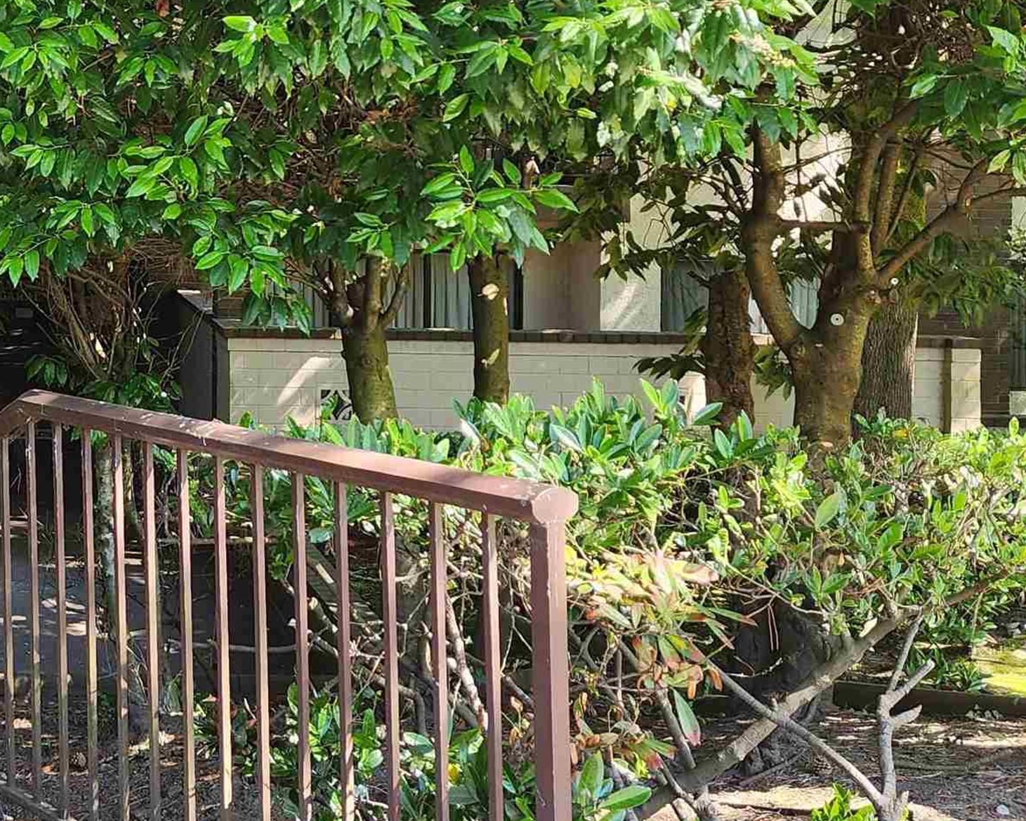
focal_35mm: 59
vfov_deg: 25.3
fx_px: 1792
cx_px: -117
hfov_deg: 28.8
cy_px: 143
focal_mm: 6.4
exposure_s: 1/180
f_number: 1.8
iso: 80
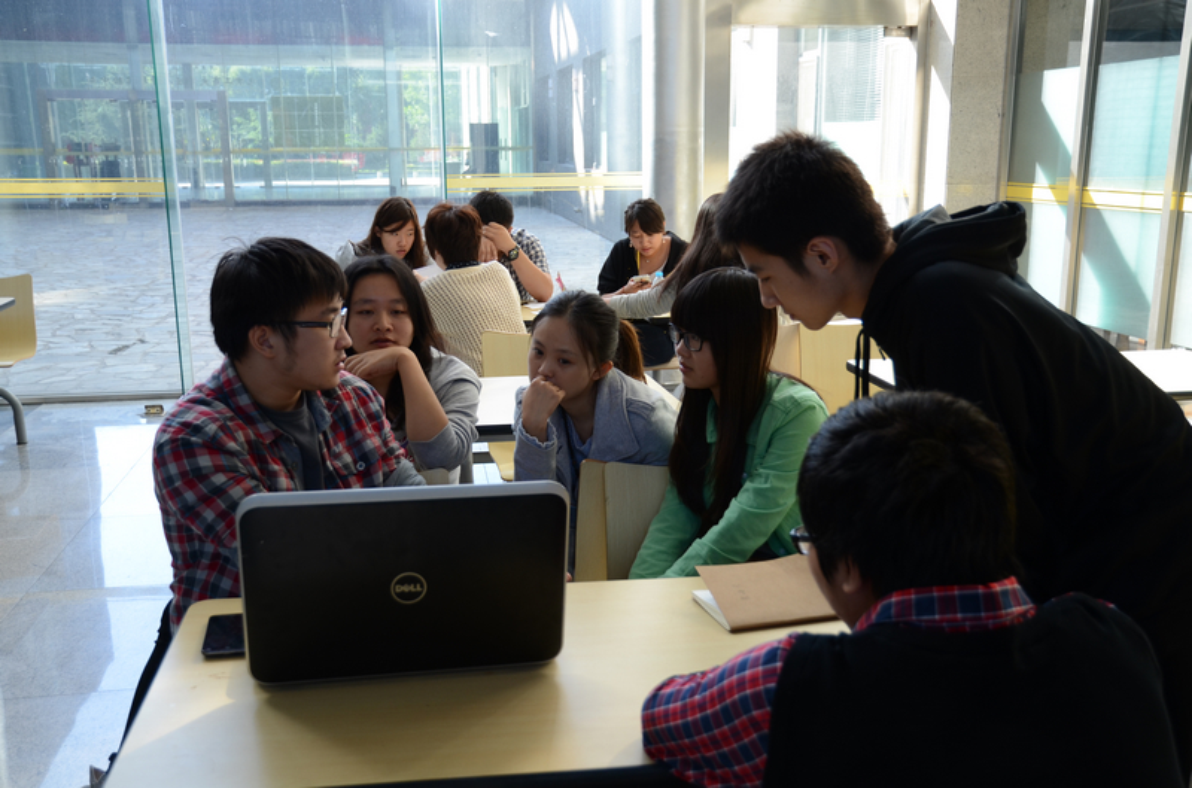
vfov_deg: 36.7
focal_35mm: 36
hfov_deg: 53.2
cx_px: 596
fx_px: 1189
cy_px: 394
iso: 200
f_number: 4
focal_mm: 24
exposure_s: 1/125
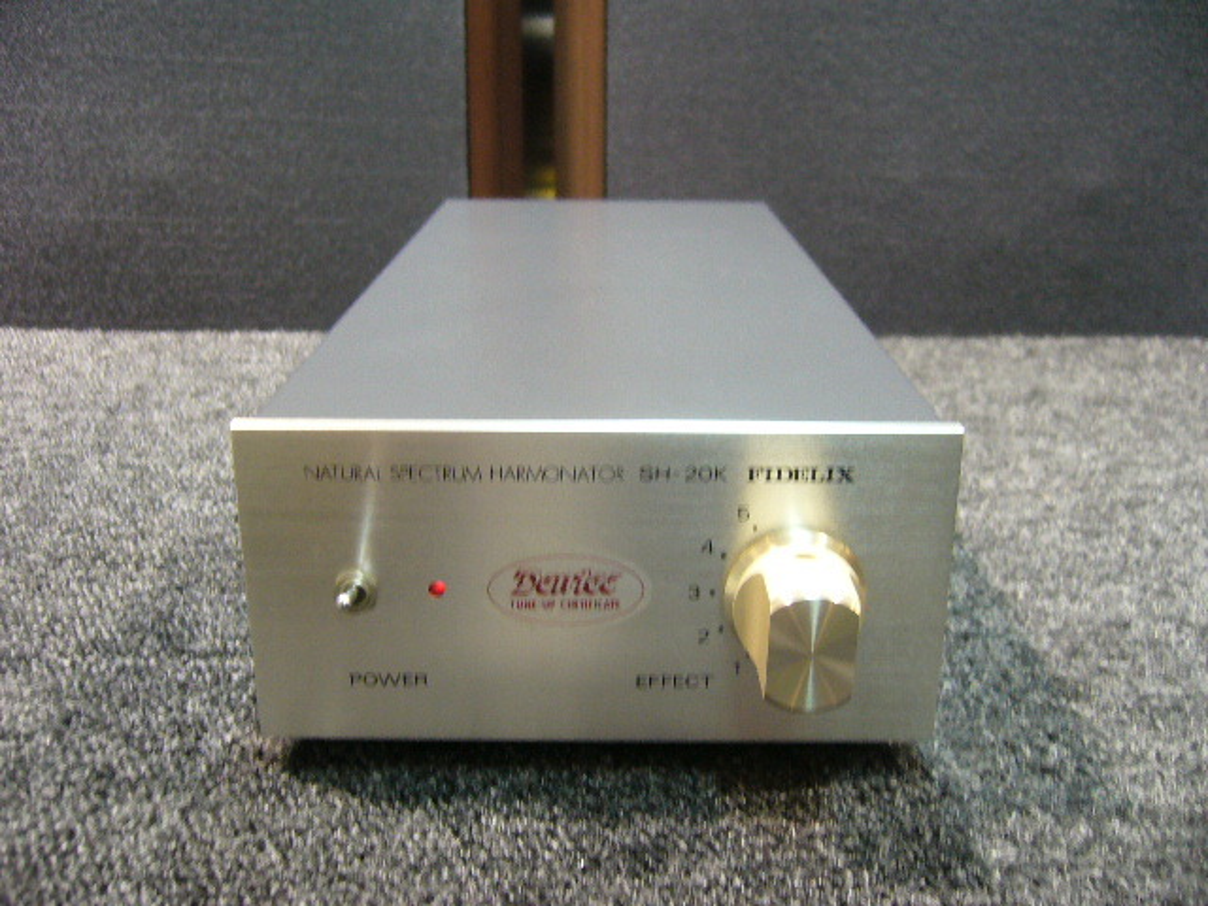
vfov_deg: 40.7
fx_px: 1221
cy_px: 453
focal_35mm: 35
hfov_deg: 52.6
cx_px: 604
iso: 200
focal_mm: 5.8
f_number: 2.8
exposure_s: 1/10
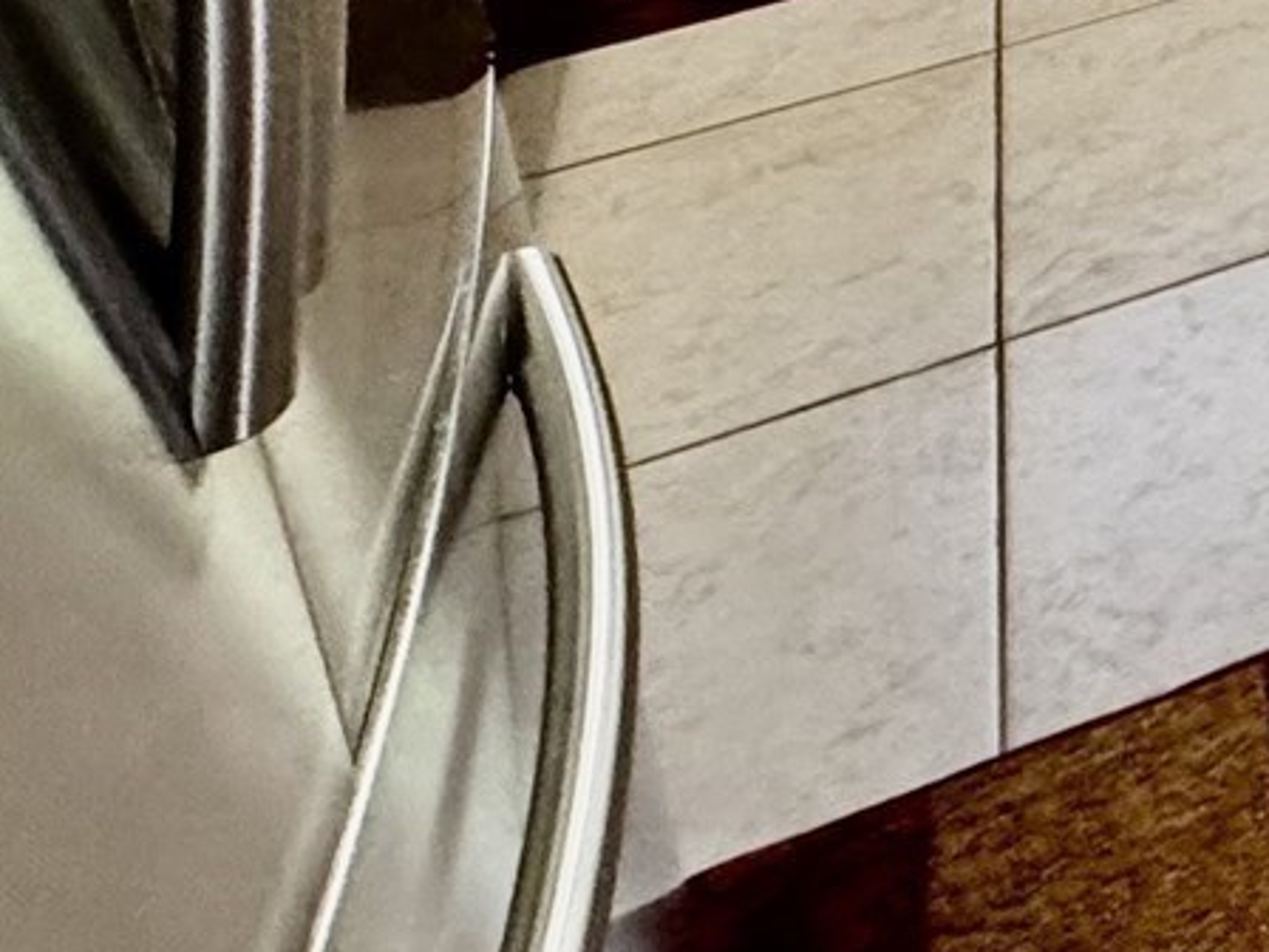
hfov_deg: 19.0
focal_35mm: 64
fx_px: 2346
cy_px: -858
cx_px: 2518
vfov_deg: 17.6
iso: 320
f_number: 2.2
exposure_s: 1/60
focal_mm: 2.22
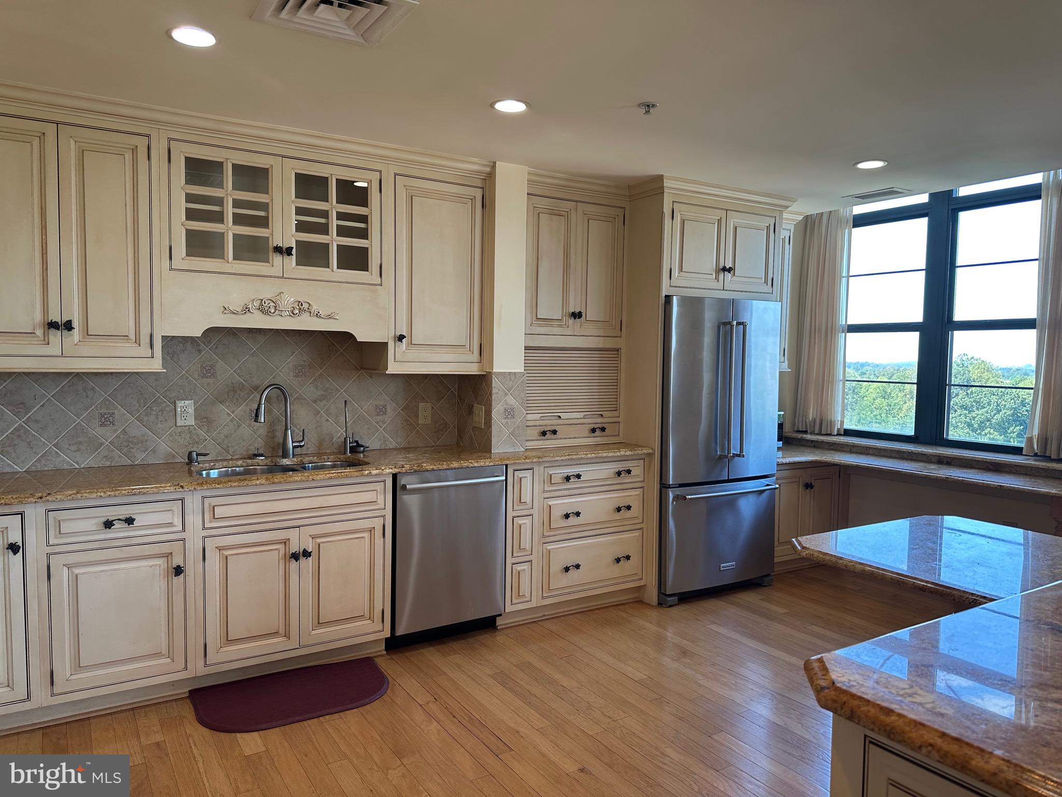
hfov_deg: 71.6
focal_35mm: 24
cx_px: 531
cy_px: 398
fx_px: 736
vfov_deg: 56.8
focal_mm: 6.86
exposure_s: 1/120
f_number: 1.78
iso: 100
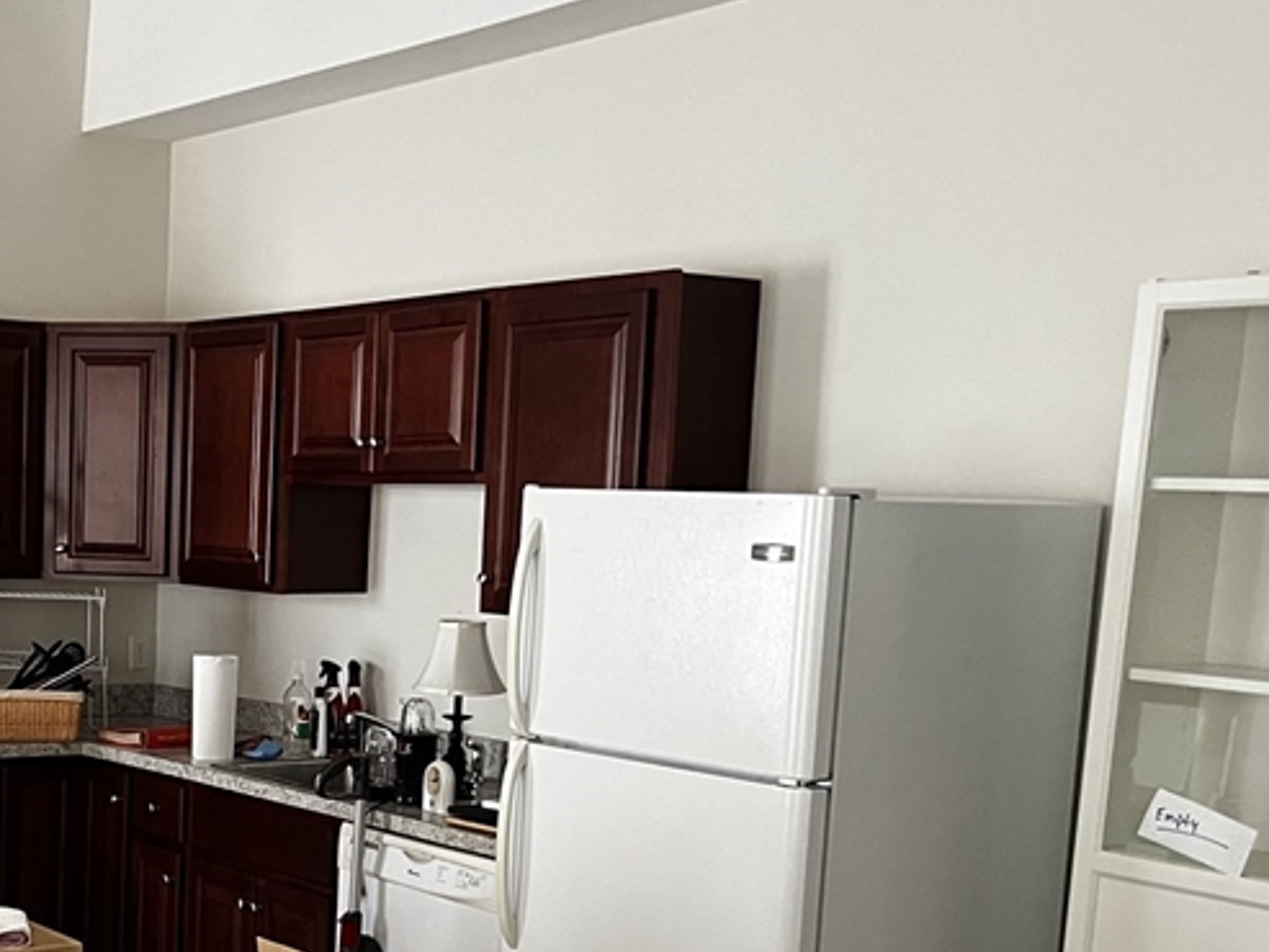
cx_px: 147
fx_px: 1980
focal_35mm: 54
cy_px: 800
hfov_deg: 33.8
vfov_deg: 26.4
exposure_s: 1/60
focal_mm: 5.1
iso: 400
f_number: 1.6
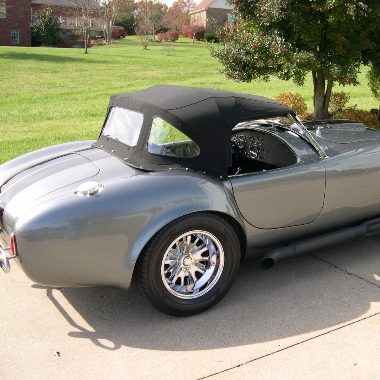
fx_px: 559
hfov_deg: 37.3
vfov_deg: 37.6
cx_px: 240
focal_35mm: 45
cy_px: 191
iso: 100
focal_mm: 8
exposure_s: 1/421
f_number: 2.8
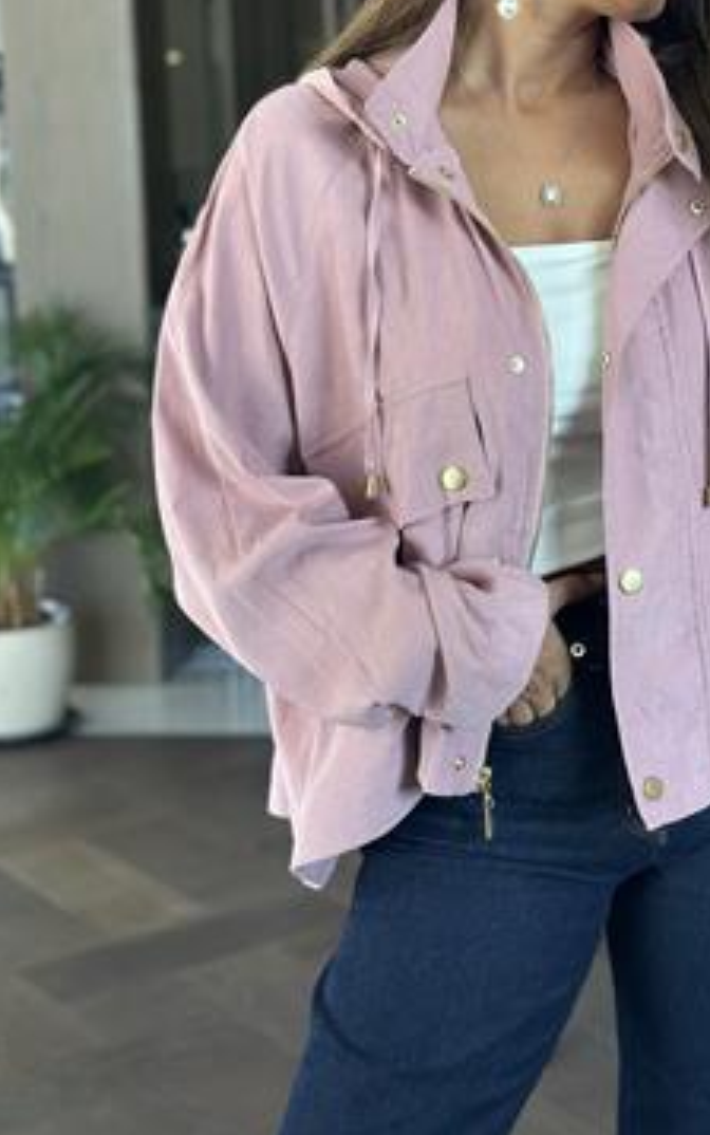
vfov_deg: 28.3
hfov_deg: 17.9
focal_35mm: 72
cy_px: 342
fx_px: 2227
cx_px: 586
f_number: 1.78
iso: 125
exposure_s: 1/86
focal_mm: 6.86
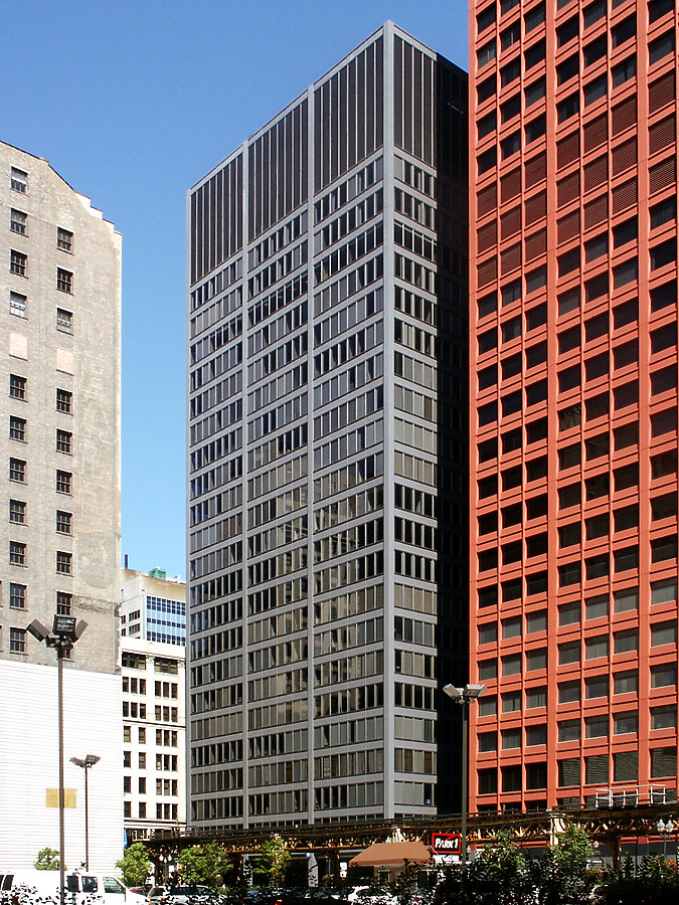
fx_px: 1020
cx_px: 340
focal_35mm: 39
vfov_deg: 47.9
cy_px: 452
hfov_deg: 36.8
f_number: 6.7
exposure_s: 1/180
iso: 64
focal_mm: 8.19
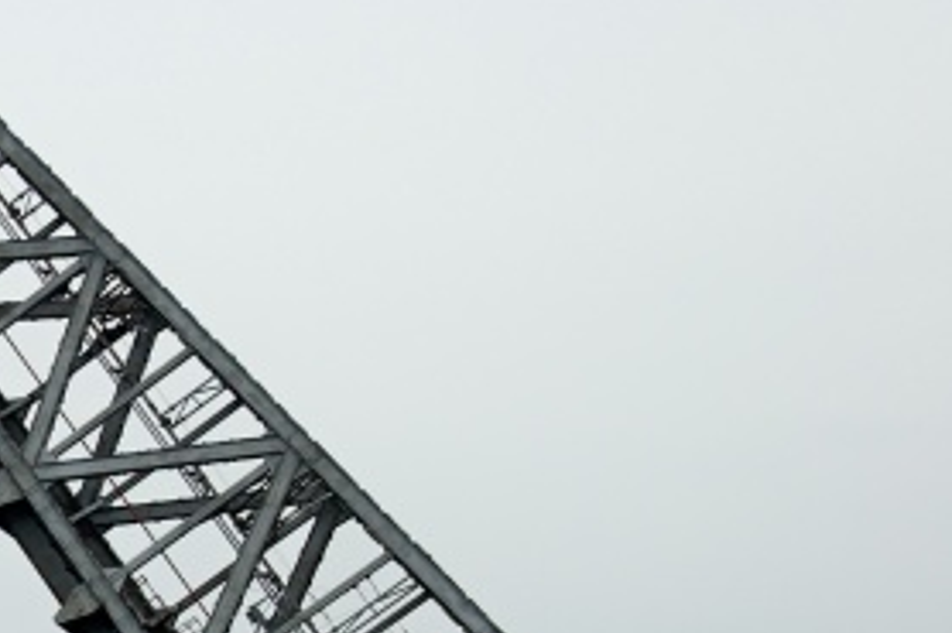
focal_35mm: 116
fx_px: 3077
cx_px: -277
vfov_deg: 11.5
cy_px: 777
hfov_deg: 16.6
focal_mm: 27
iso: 200
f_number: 8
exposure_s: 1/250
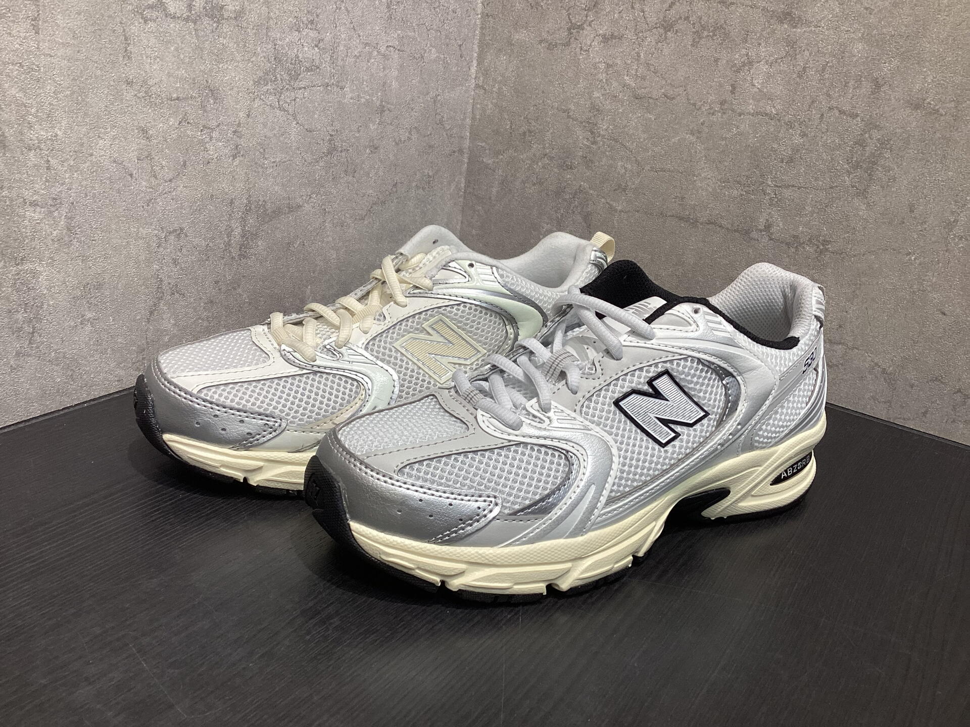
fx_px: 869
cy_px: 364
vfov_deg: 45.4
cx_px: 485
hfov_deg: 58.4
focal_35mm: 31
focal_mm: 3.3
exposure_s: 1/100
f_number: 2.4
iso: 80
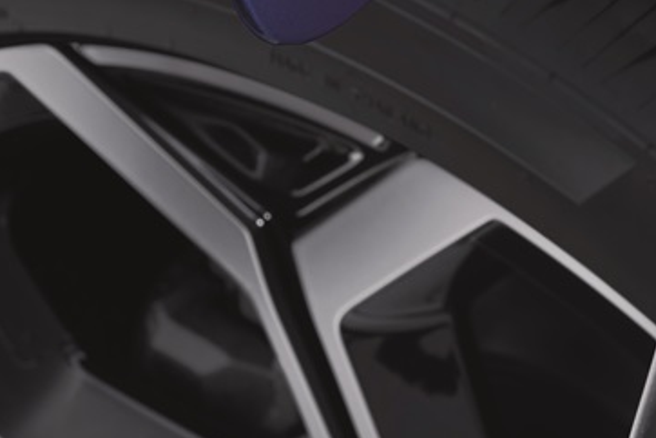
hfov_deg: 8.2
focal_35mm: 244
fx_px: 4450
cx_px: 1100
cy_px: -240
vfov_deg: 5.6
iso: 160
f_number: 11
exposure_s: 1/15
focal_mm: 63
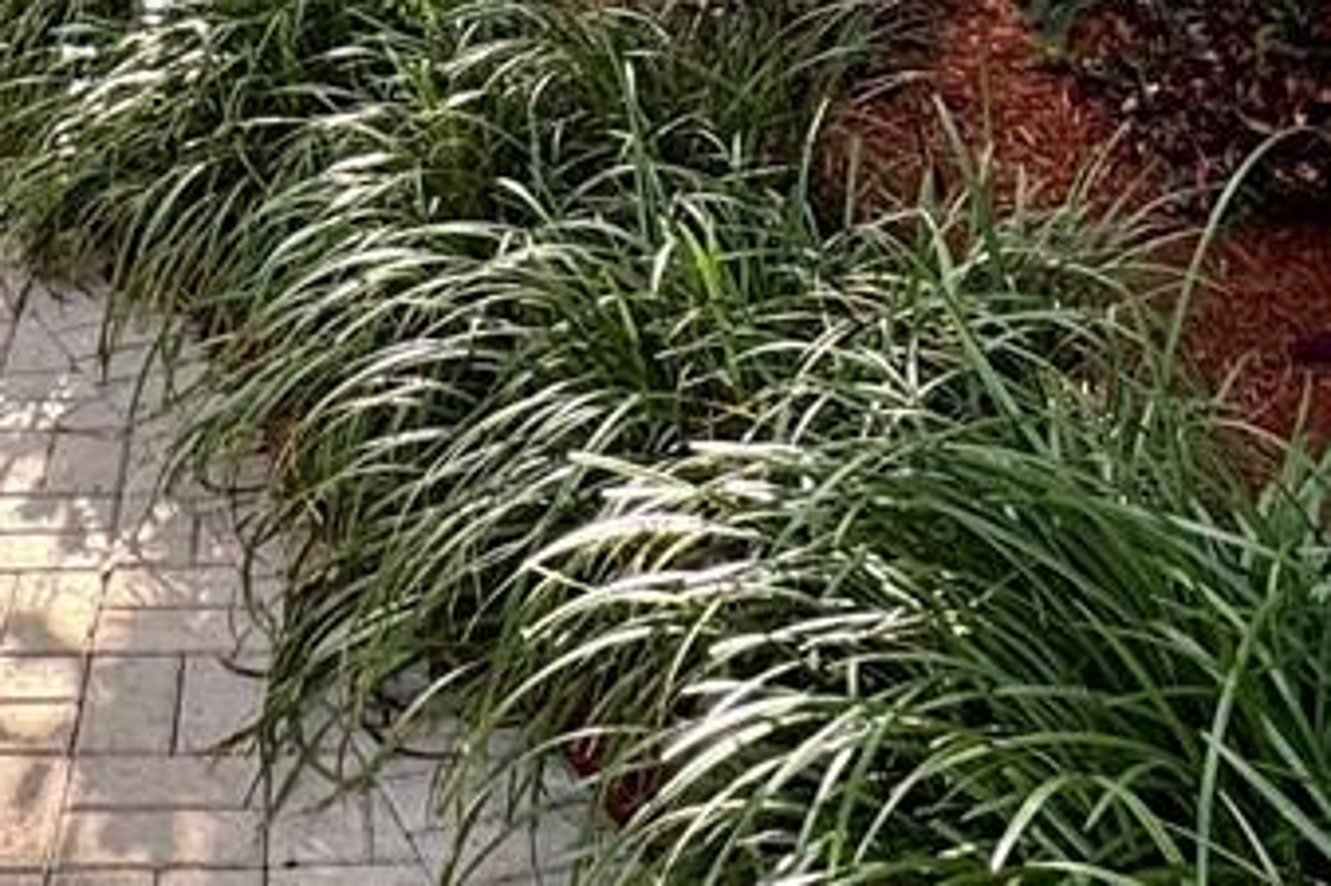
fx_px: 2550
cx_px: 488
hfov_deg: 29.1
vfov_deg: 16.3
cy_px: -748
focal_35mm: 69
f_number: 2.2
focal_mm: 2.22
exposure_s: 1/99
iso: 50
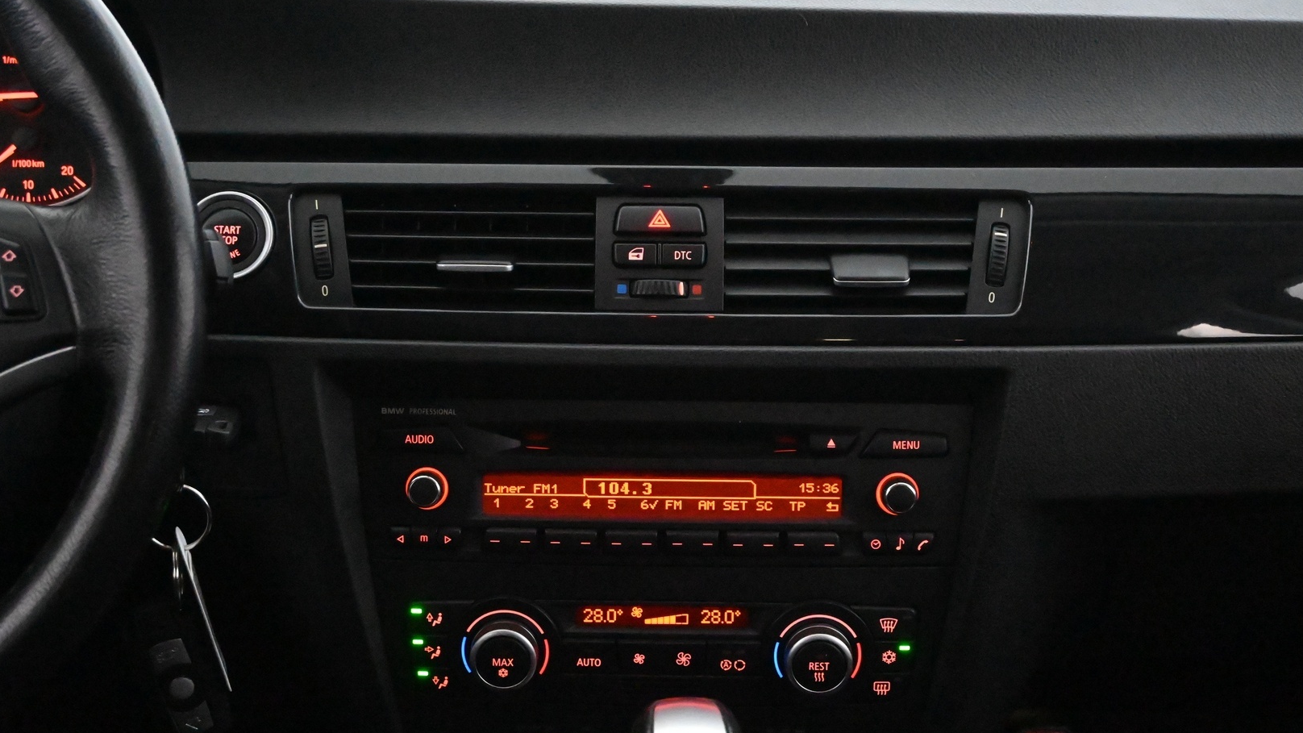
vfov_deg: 19.1
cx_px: 652
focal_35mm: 63
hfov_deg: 33.3
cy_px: 419
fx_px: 2177
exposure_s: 1/60
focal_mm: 40
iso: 20000
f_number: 5.6
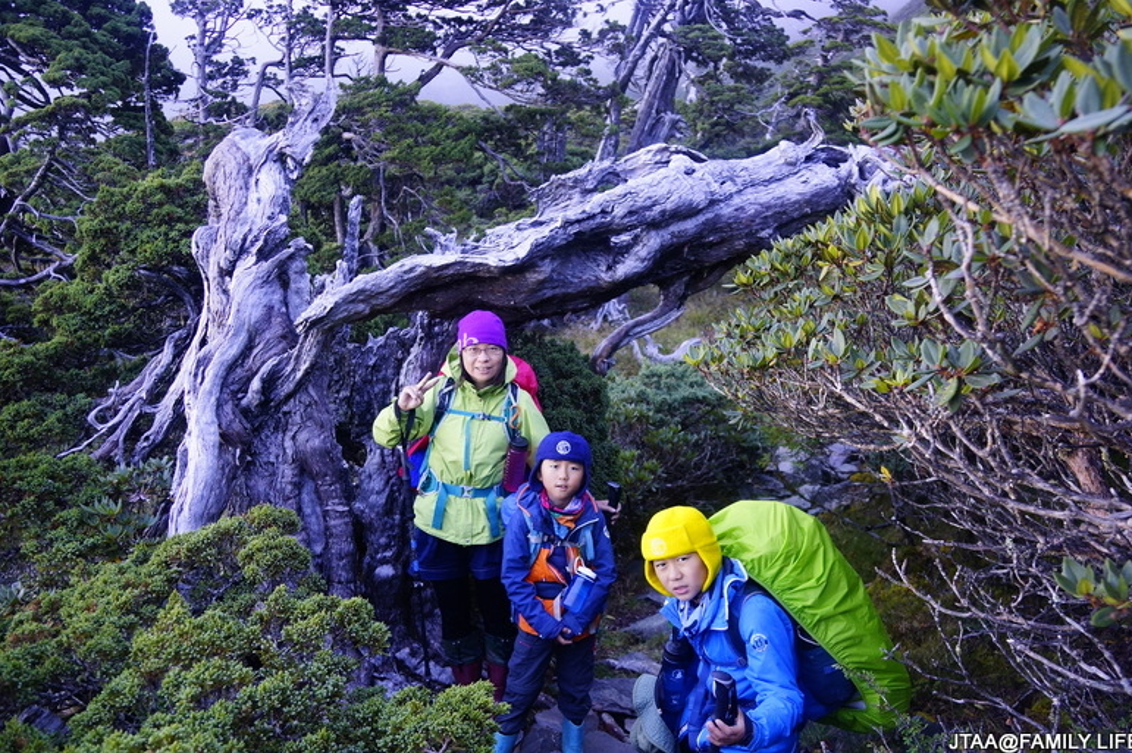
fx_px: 880
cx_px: 584
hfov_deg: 65.5
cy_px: 388
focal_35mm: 28
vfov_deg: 46.3
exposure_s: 1/50
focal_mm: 18
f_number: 4
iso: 400
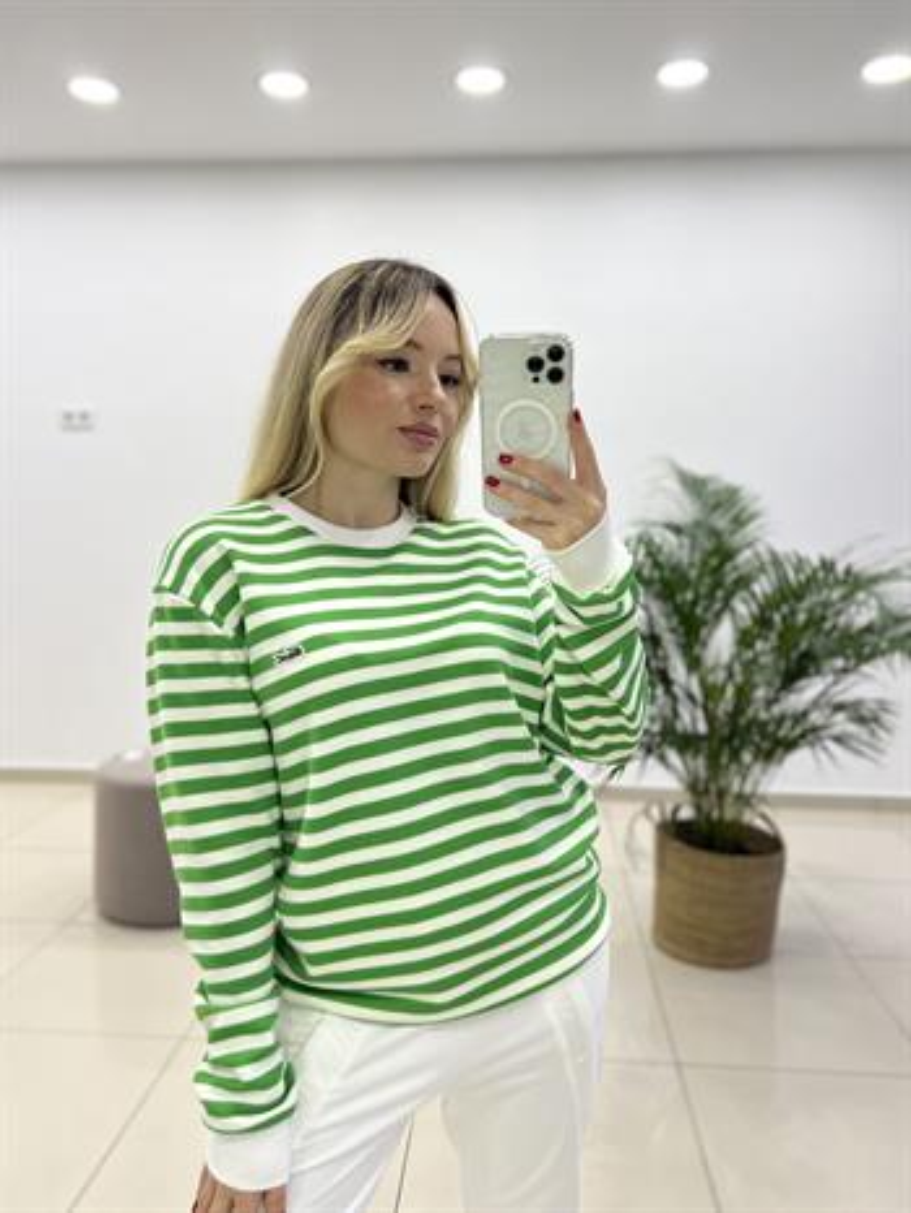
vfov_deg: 67.3
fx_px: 911
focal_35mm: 26
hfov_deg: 53.1
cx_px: 456
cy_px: 606
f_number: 1.5
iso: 100
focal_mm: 5.7
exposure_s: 1/100
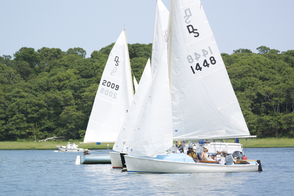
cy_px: 98
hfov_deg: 7.7
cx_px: 147
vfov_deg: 5.1
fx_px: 2181
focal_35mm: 267
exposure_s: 1/800
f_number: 4.8
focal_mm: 98.9
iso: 160
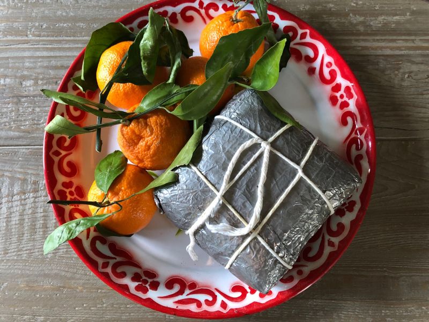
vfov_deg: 49.7
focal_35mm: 28
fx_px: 347
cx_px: 214
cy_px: 161
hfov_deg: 63.4
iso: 100
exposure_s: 1/15
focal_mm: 3.99
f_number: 1.8
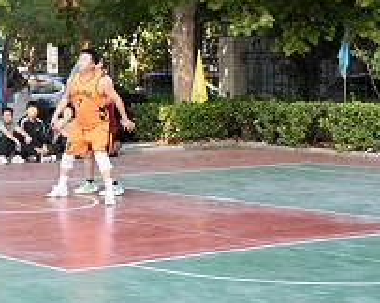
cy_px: 76
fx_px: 1146
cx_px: -153
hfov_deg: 17.3
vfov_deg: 15.0
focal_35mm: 102
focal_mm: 35
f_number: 4
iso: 400
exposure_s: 1/250
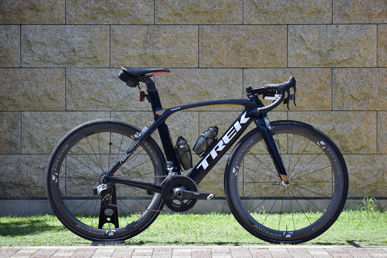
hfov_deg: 14.4
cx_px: 194
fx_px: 1531
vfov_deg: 9.6
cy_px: 129
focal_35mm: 142
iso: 1250
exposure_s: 1/4000
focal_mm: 95
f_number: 4.8
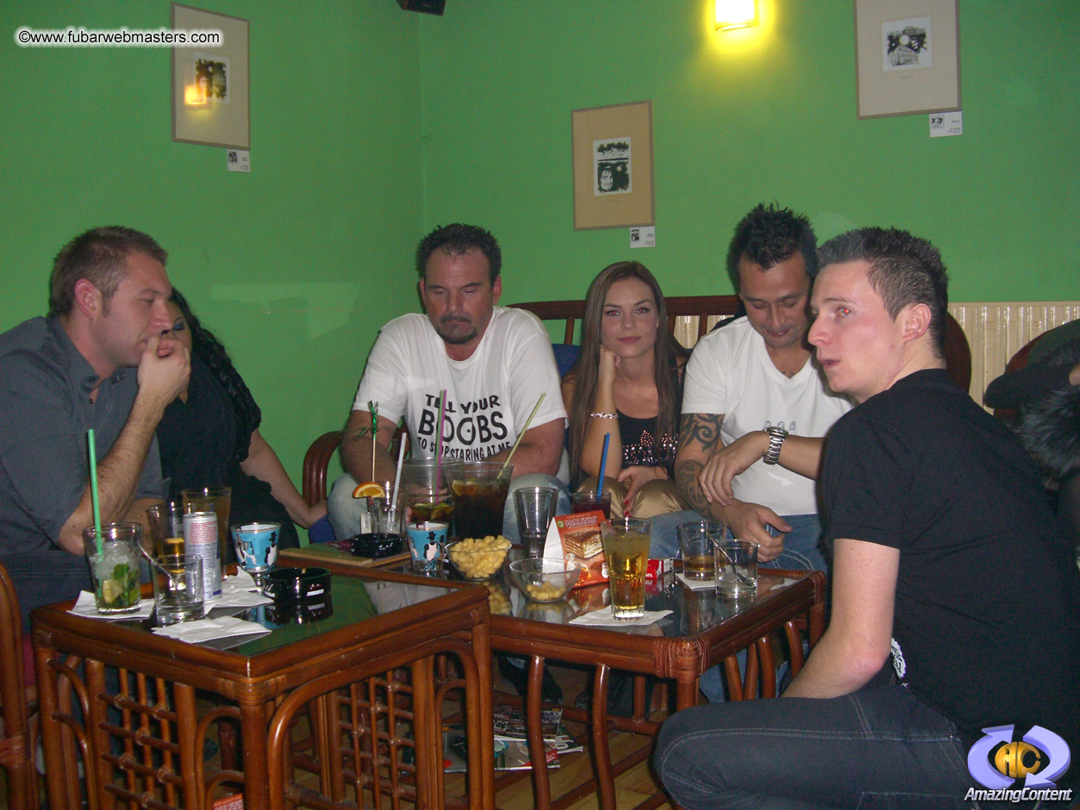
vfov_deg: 37.7
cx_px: 540
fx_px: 1186
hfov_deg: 49.0
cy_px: 405
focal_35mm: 38
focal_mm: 7.9
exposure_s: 1/60
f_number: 2.8
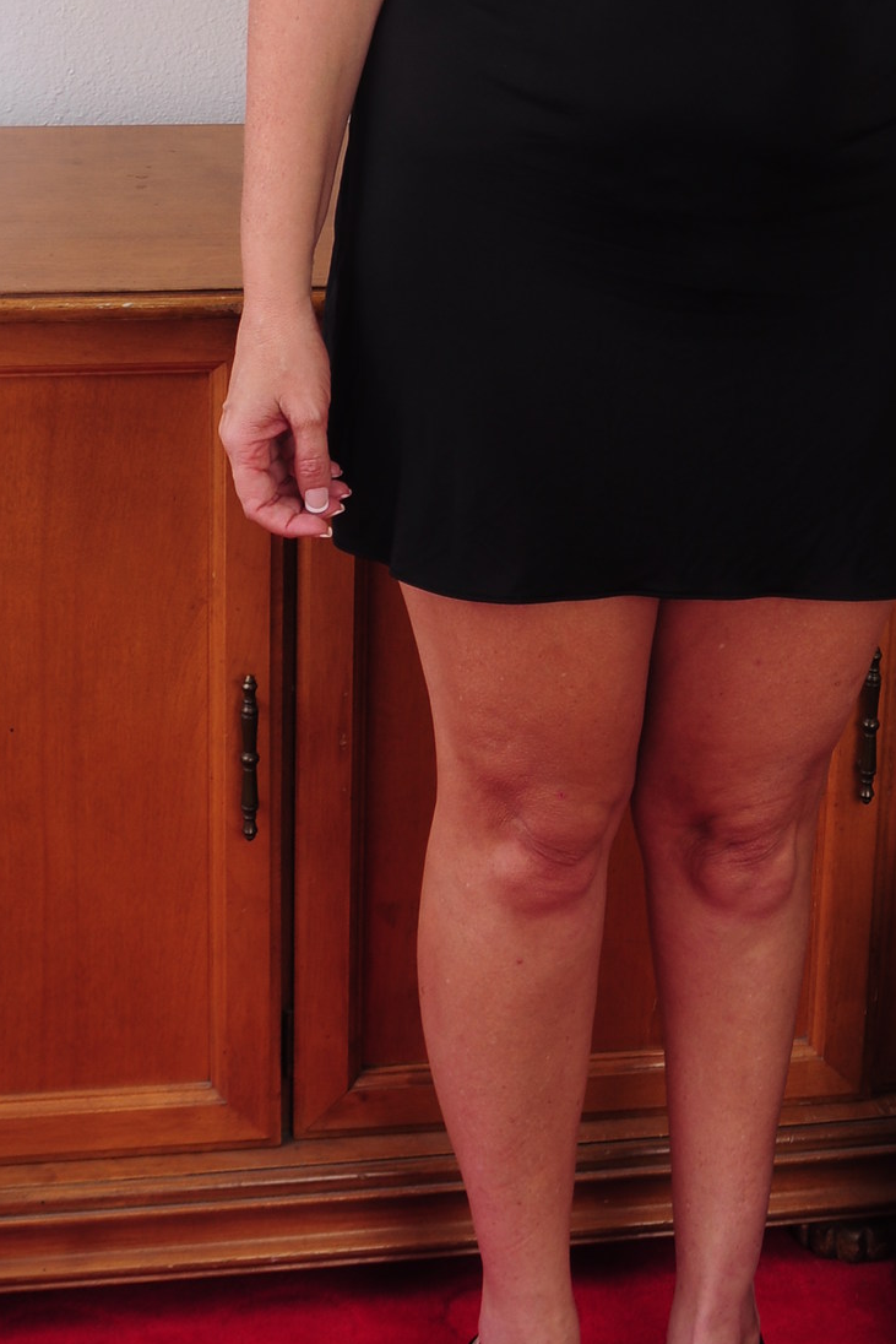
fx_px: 3135
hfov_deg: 16.1
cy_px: 134
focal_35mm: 84
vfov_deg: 23.5
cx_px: 754
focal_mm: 24
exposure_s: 1/200
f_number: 11
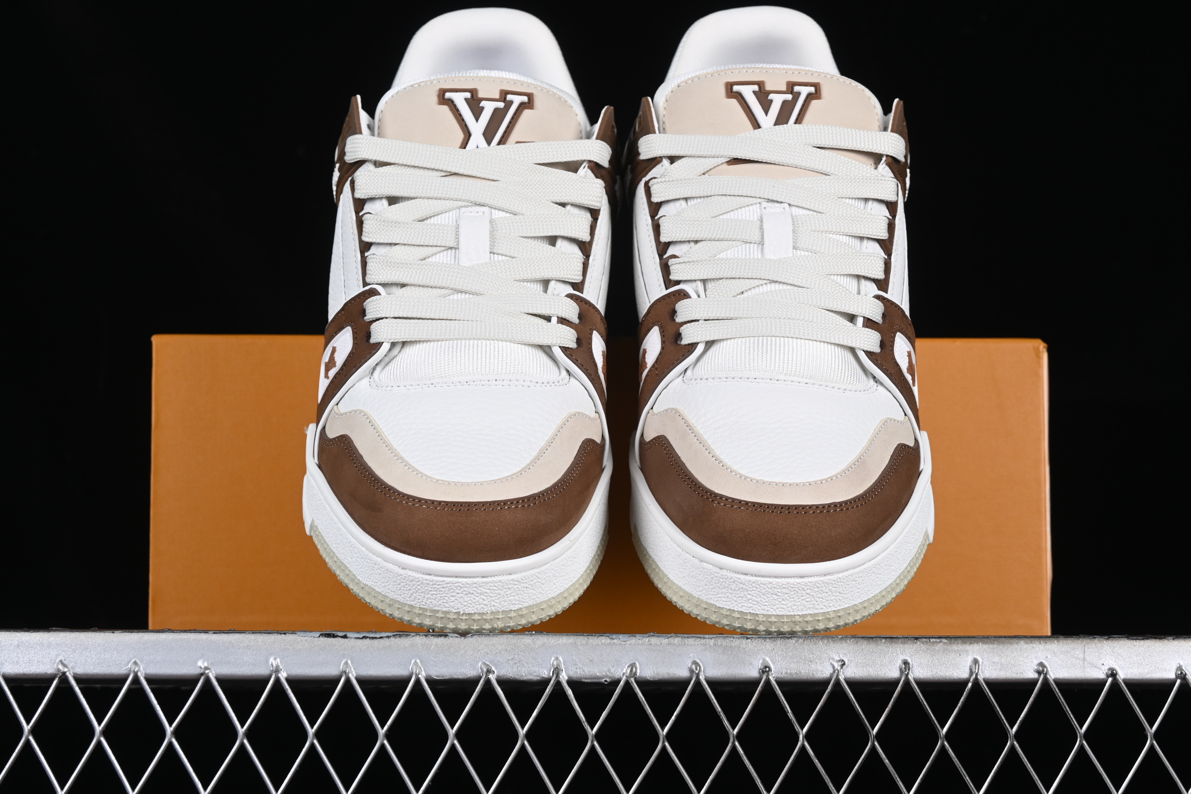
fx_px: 2481
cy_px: 397
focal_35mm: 75
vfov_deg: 18.2
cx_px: 596
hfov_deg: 27.0
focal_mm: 50
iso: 160
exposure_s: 1/80
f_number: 8
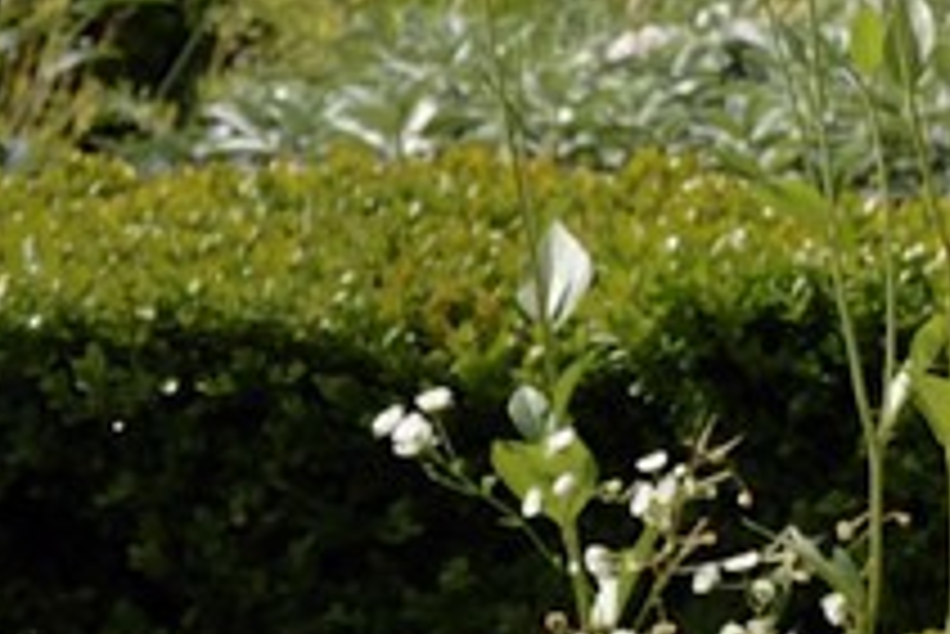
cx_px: 2845
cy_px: -931
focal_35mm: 265
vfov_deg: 5.0
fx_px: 6998
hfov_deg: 7.0
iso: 200
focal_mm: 35
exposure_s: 1/200
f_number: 7.1
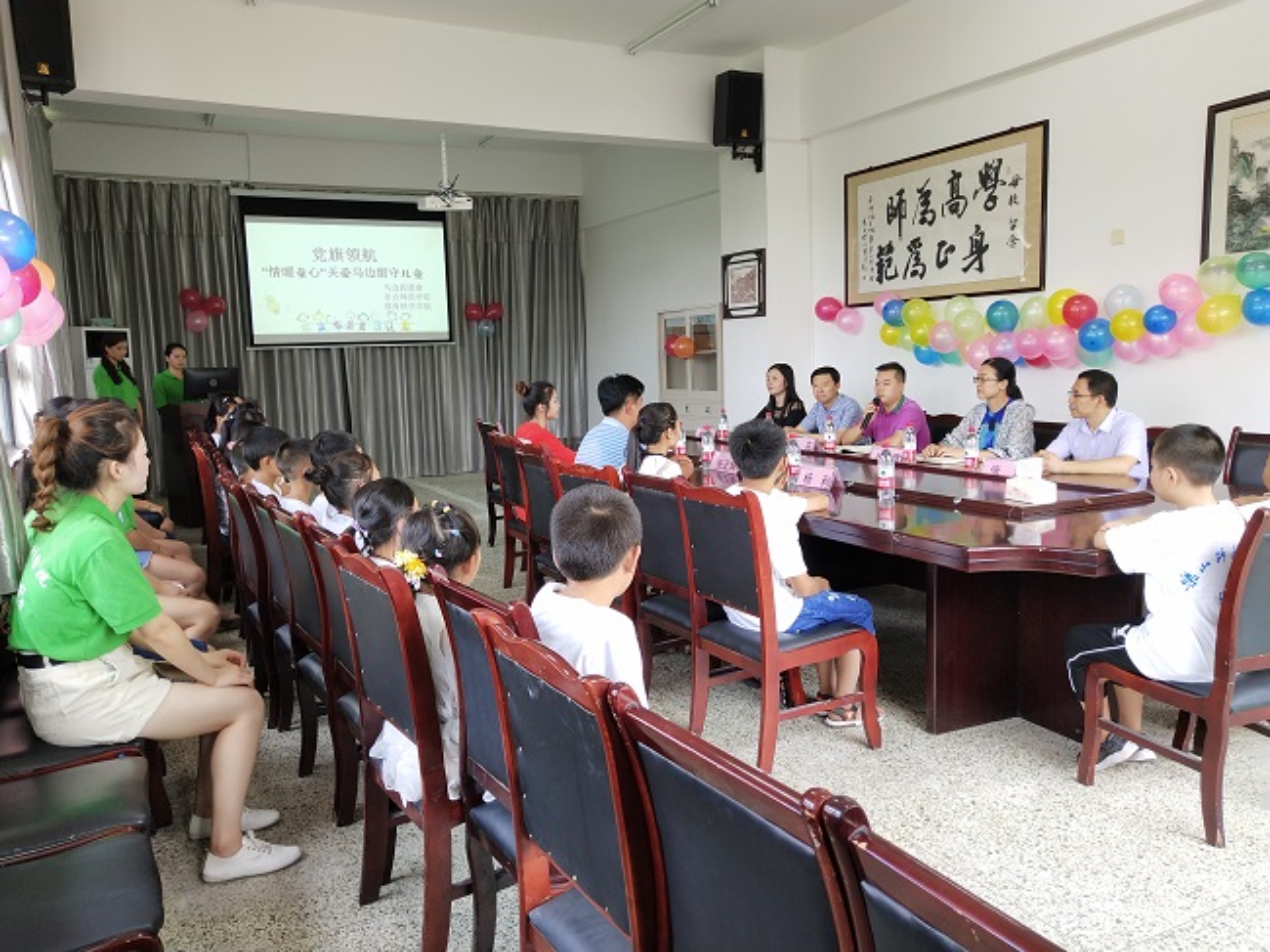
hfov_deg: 60.0
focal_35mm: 30
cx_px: 635
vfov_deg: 46.8
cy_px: 476
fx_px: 1100
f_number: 1.8
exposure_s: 1/50
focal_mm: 3.95
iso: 130
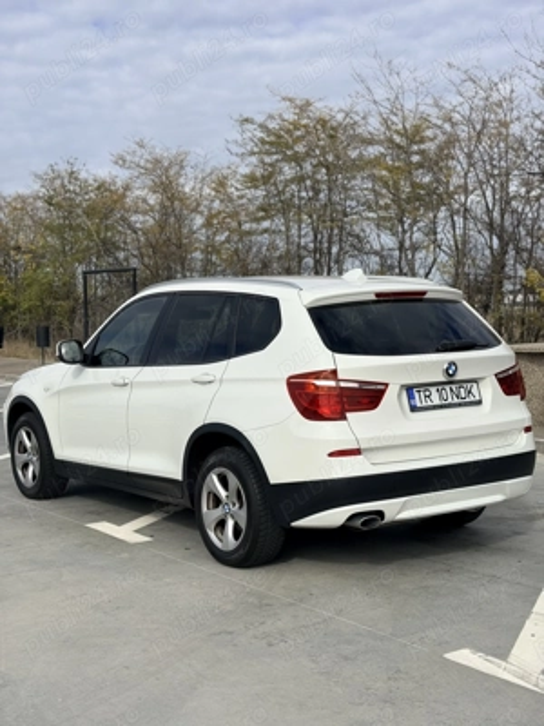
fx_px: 1090
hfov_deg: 28.0
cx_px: 272
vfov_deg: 36.8
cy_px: 363
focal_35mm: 52
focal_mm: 5.96
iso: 32
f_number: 1.6
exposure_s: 1/4630
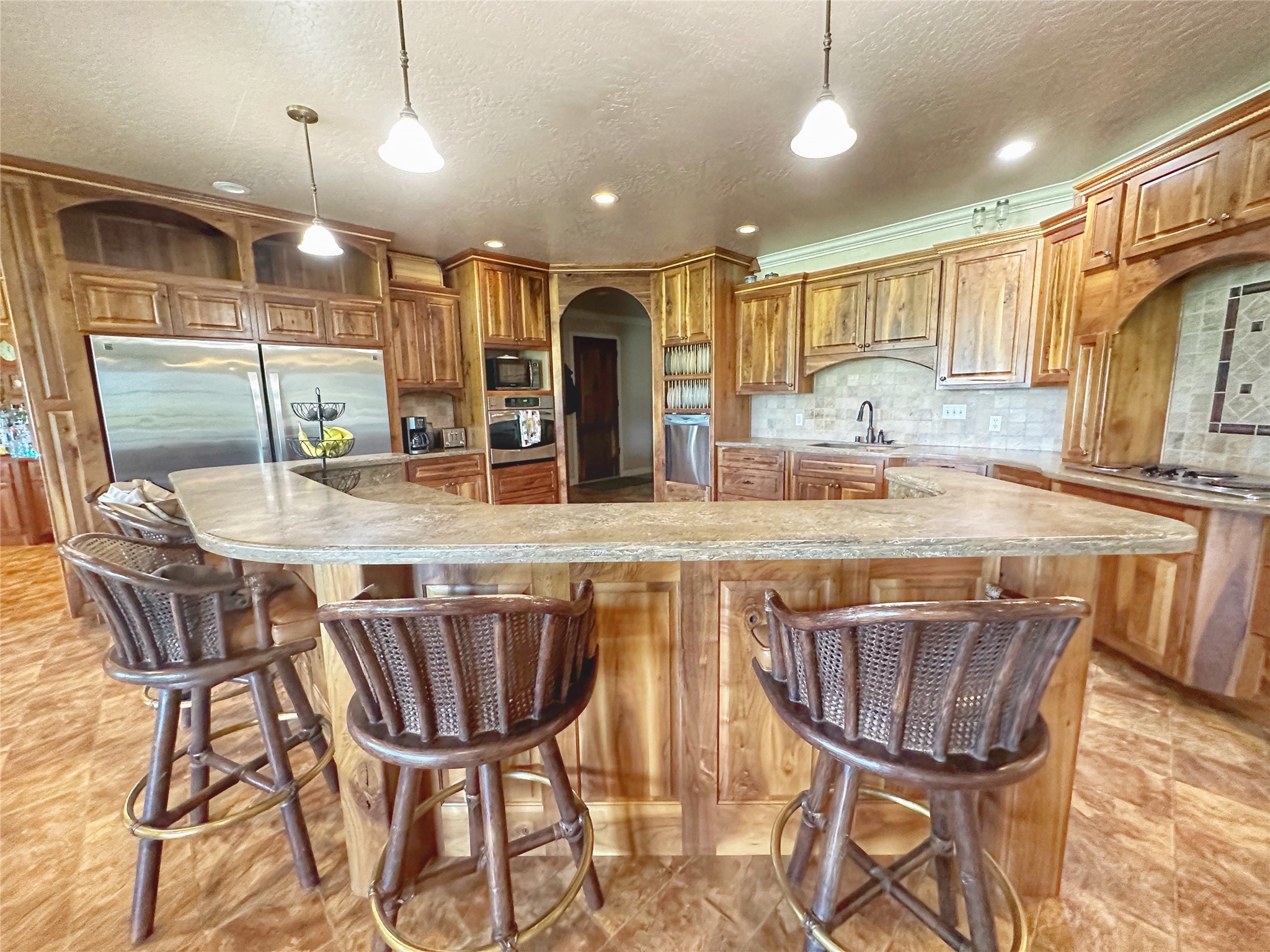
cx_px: 635
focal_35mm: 14
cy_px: 476
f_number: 2.2
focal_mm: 2.22
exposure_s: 1/60
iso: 800
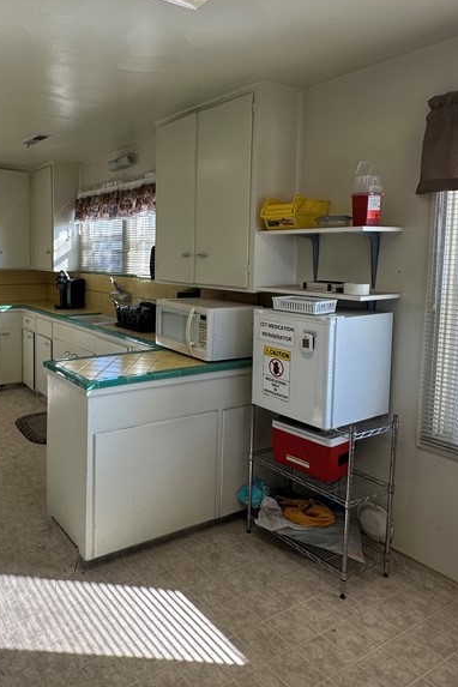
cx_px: 98
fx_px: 496
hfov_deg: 47.2
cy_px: 294
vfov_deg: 69.0
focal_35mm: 26
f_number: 2.2
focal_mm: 2.22
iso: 80
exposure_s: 1/120
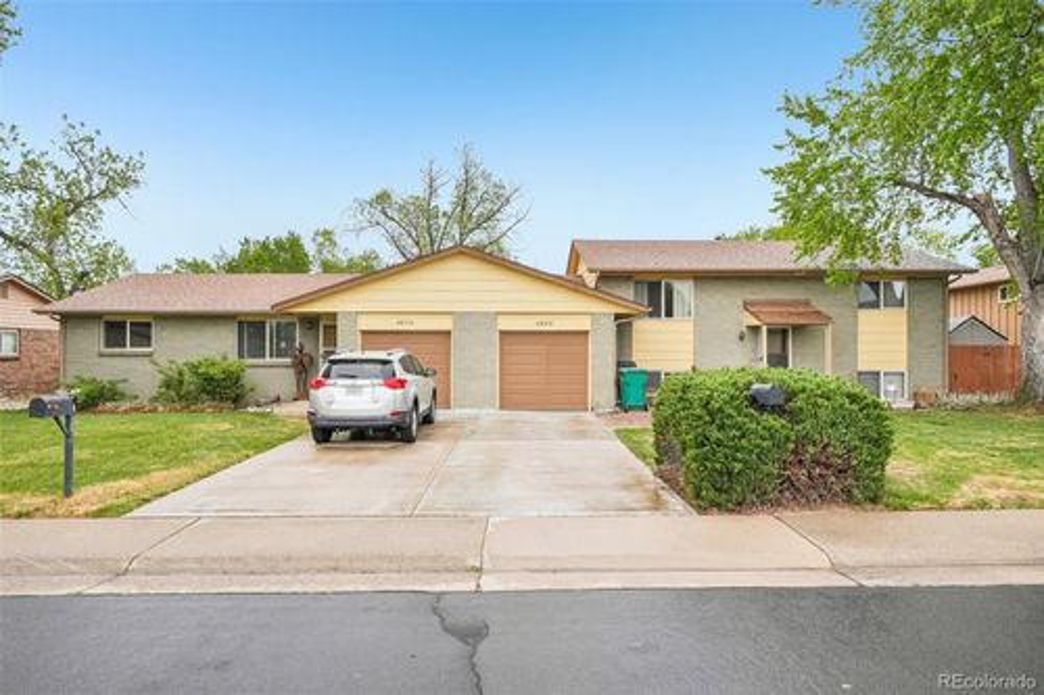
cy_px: 348
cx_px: 522
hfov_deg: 78.9
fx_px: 635
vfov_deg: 57.4
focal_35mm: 22
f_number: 8
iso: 800
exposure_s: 1/1000
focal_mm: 14.6
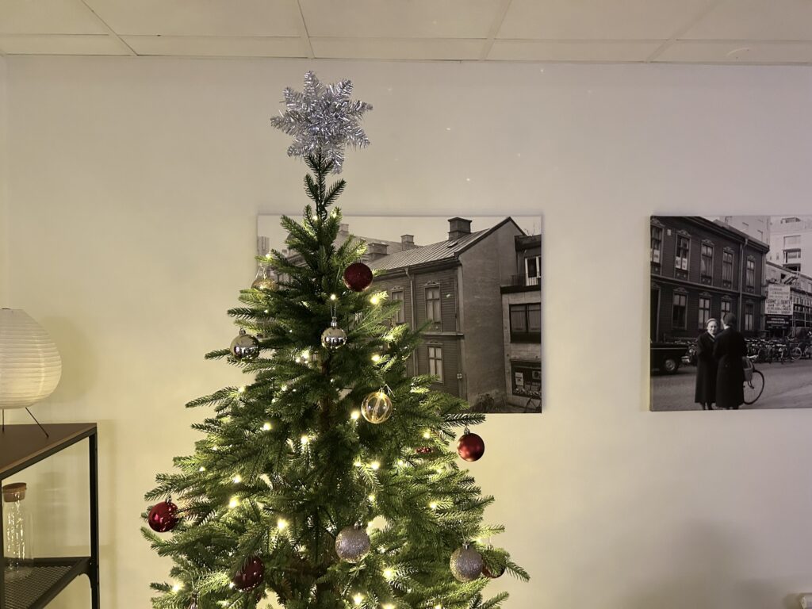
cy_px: 304
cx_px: 406
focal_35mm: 26
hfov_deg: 67.3
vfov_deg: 53.1
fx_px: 610
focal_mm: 5.7
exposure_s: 1/33
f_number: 1.5
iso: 400
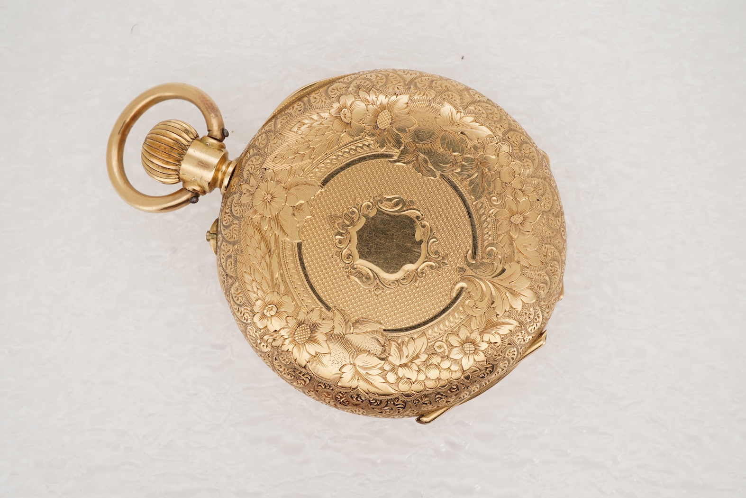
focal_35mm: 45
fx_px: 933
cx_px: 373
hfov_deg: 43.6
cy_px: 249
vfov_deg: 29.9
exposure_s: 1/160
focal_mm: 30
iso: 160
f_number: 22
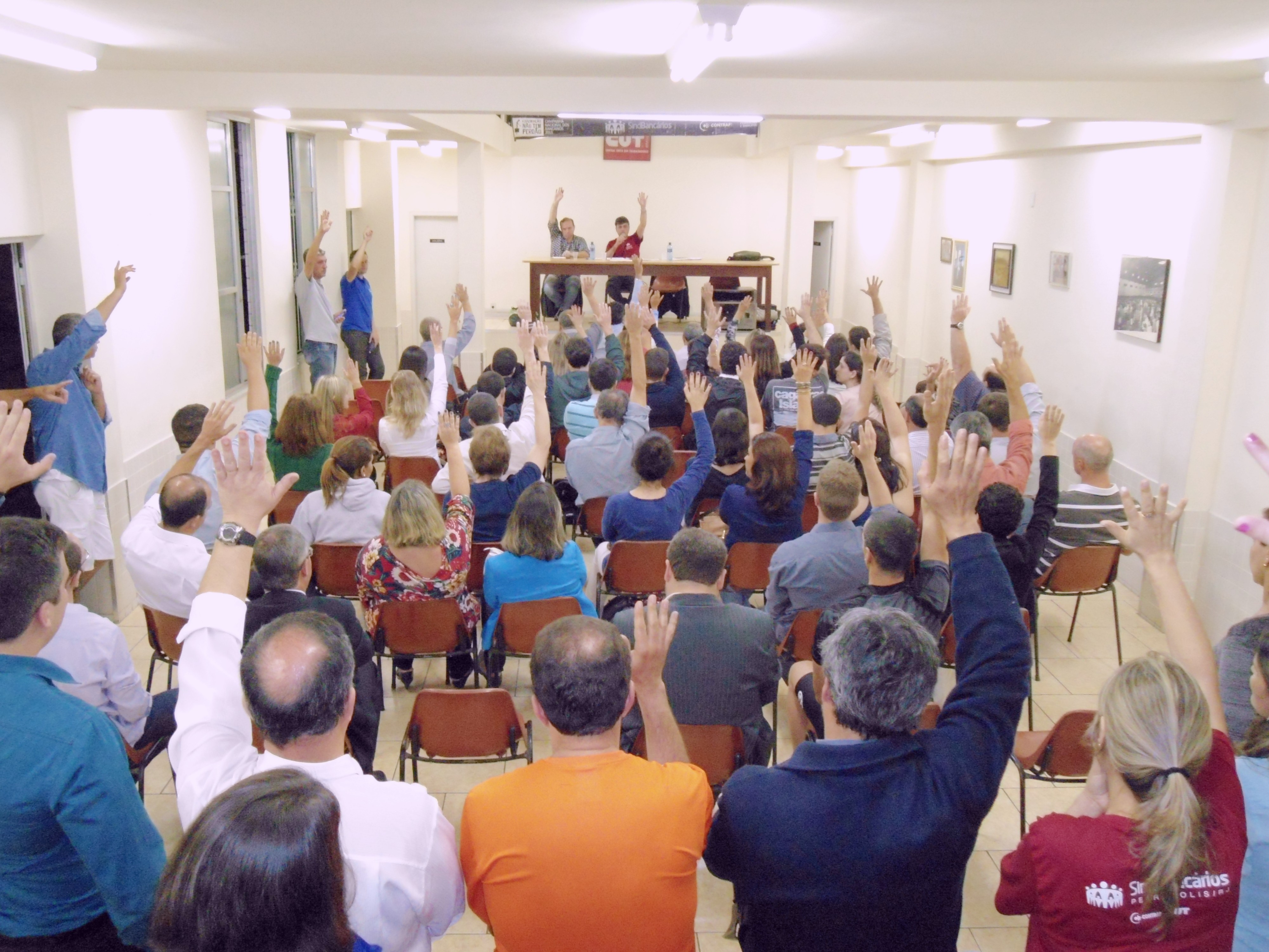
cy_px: 476
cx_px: 634
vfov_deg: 45.4
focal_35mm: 31
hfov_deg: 58.4
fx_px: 1136
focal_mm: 5.6
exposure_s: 1/40
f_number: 3
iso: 800
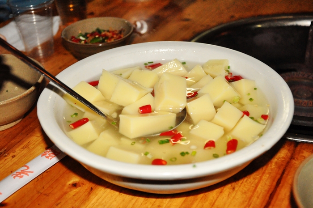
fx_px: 495
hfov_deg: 35.1
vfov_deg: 23.7
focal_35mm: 57
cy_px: 104
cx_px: 156
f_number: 4.5
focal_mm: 38
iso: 3200
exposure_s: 1/200
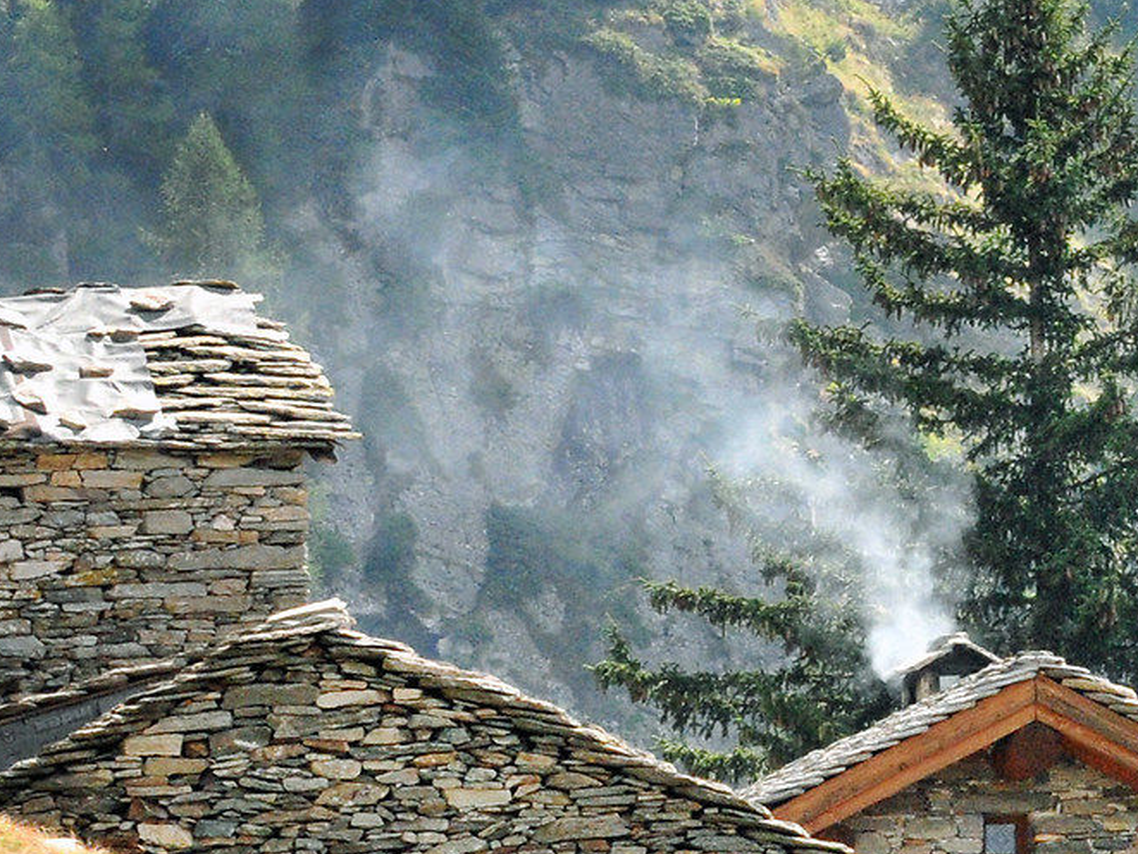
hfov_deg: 5.3
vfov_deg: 4.1
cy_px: 623
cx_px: 1945
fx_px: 12034
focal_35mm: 366
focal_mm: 70
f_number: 11
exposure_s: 1/500
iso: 1600
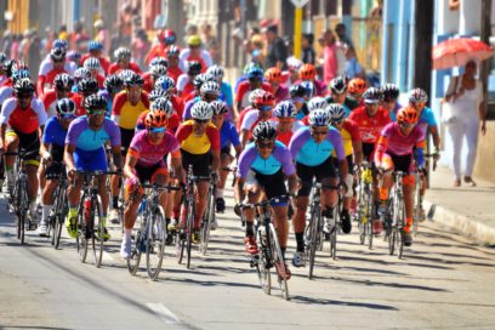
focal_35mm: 600
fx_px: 8249
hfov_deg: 3.4
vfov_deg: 2.3
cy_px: 165
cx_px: 248
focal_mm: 400
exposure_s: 1/1000
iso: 500
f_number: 5.6
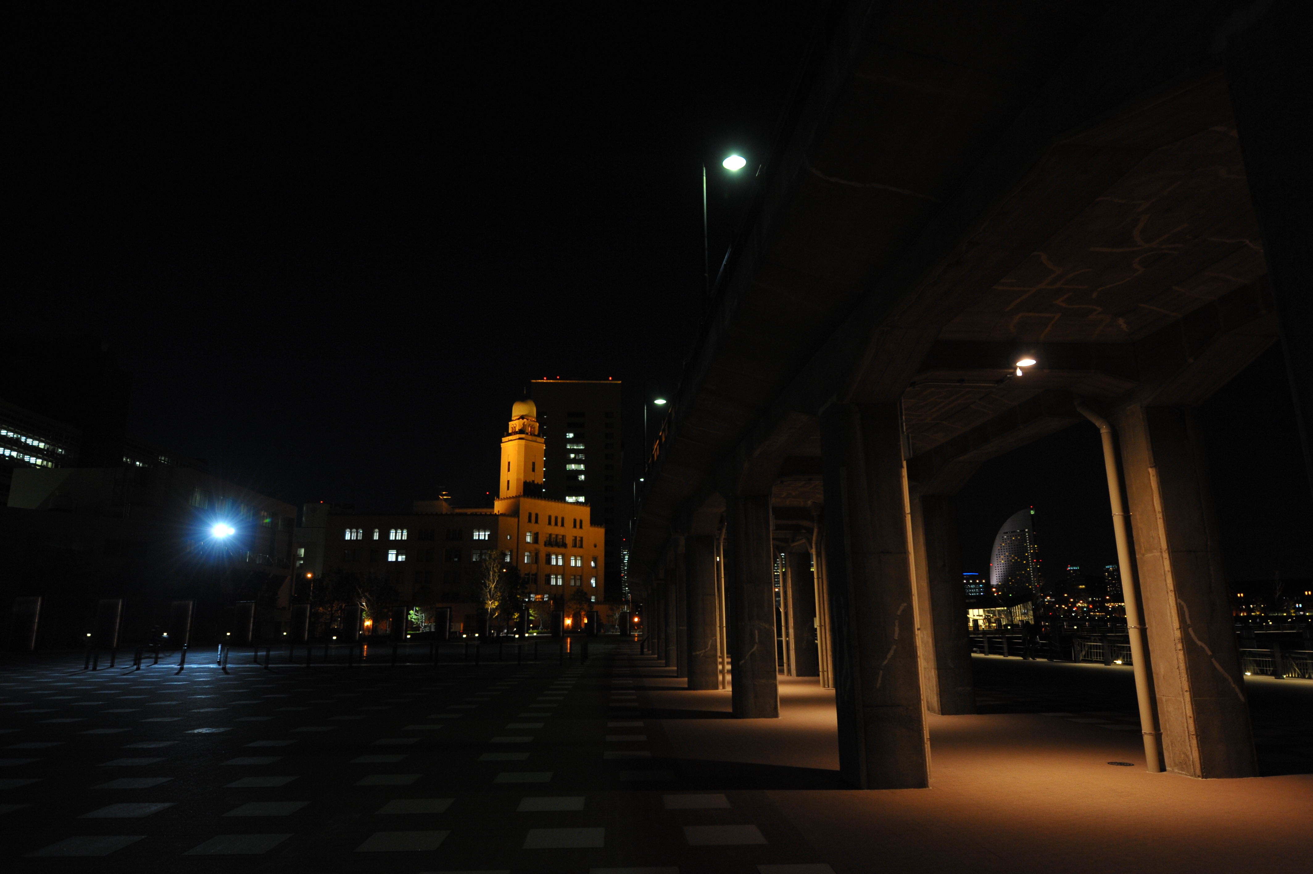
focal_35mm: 22
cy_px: 437
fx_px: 802
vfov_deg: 57.2
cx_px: 656
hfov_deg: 78.6
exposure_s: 1/20
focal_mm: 22
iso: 1250
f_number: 5.6
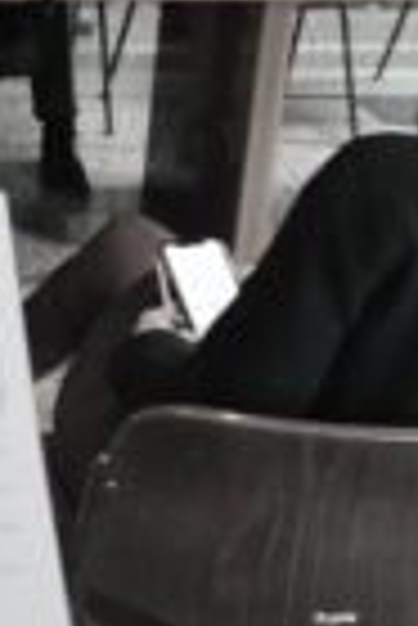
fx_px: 1459
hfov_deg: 14.9
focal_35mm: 84
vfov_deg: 23.5
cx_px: -252
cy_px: 59
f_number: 1.79
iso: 419
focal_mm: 4.71
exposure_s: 1/33
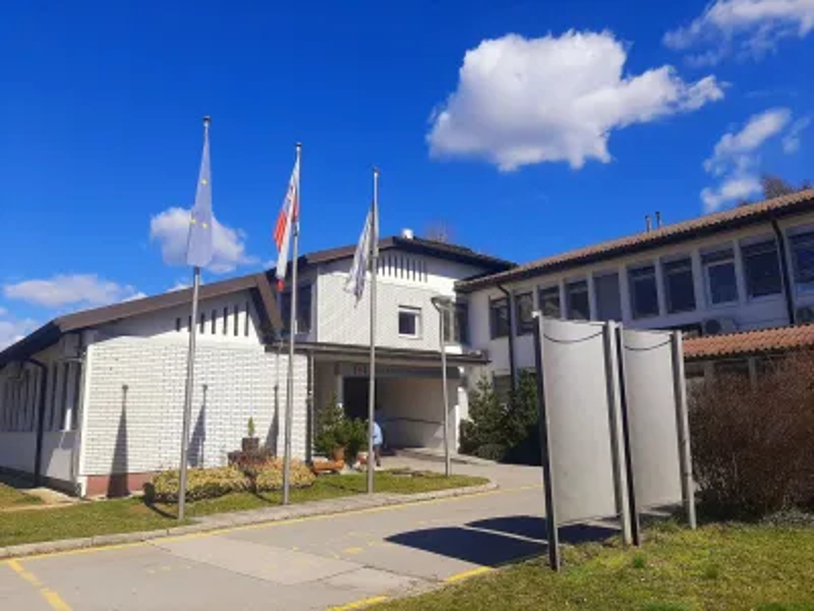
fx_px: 635
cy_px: 306
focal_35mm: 27
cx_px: 407
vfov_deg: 51.4
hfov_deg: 65.3
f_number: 1.7
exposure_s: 1/3155
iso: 40
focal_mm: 3.93
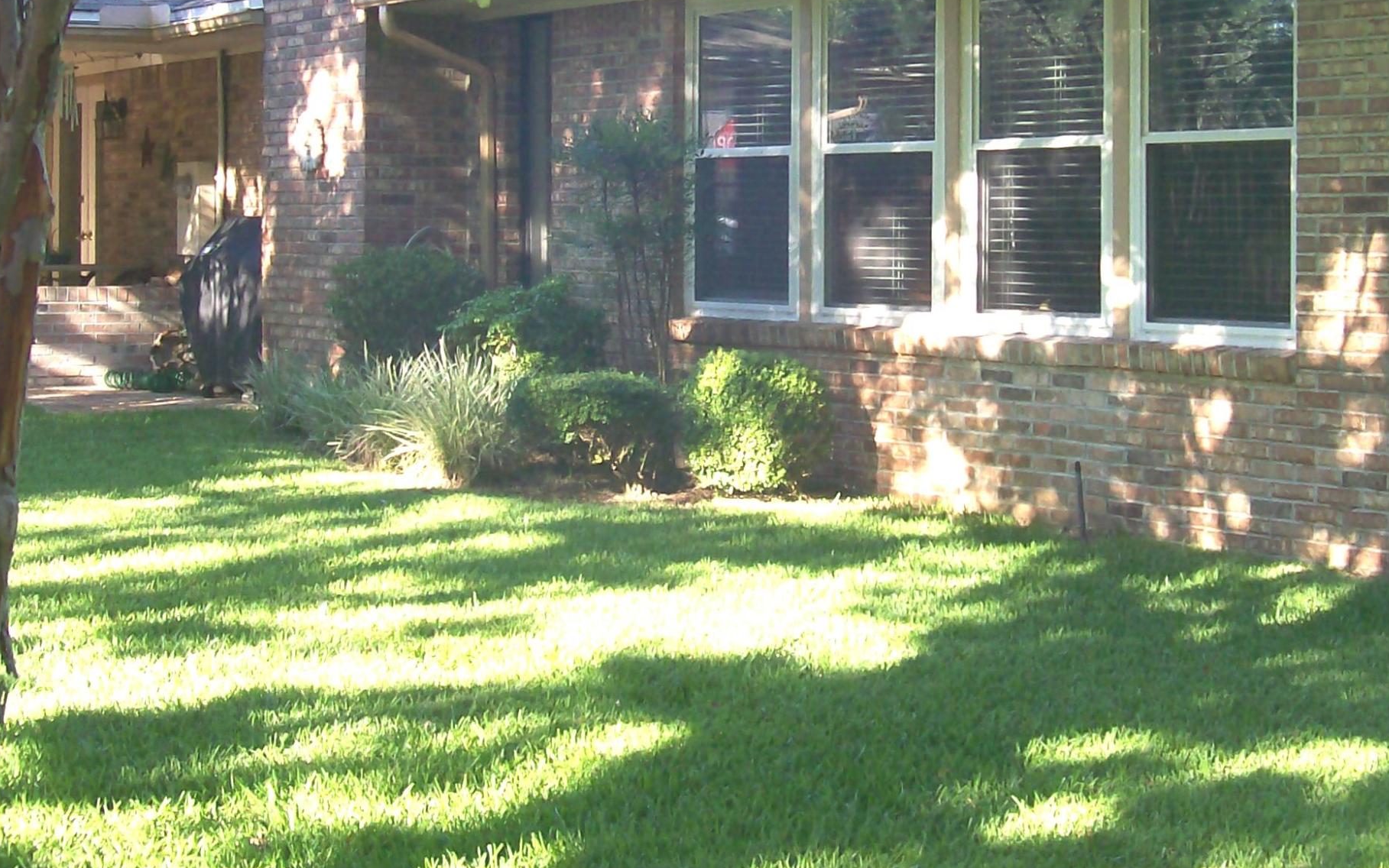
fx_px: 2385
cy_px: 275
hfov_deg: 32.5
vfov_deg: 20.5
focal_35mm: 63
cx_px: 710
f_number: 2.7
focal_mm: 6
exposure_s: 1/151
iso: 80
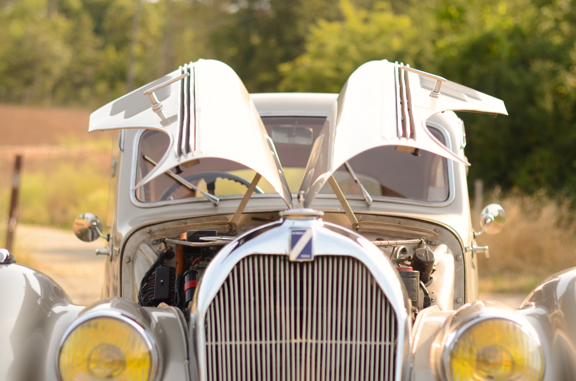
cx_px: 288
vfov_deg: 18.1
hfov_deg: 27.0
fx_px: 1198
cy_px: 190
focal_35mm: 75
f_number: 2.2
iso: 160
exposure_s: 1/1600
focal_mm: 50
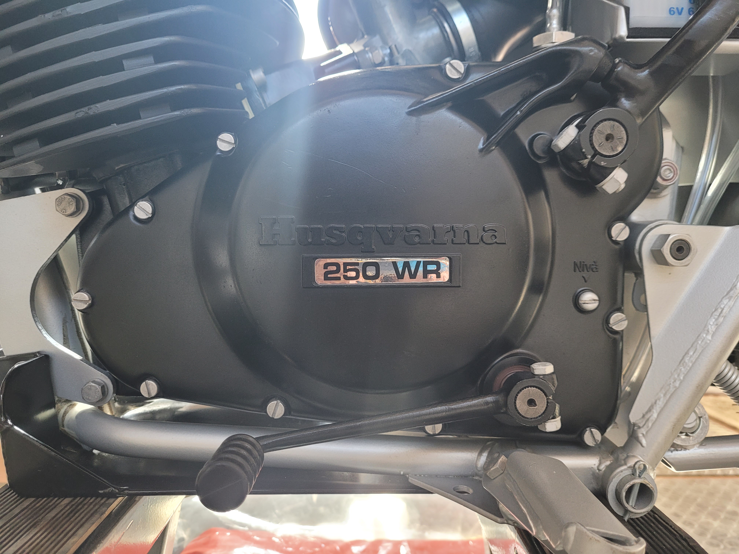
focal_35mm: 26
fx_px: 555
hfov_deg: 67.3
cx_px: 370
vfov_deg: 53.1
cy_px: 277
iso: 250
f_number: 1.8
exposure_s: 1/60
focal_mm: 5.4
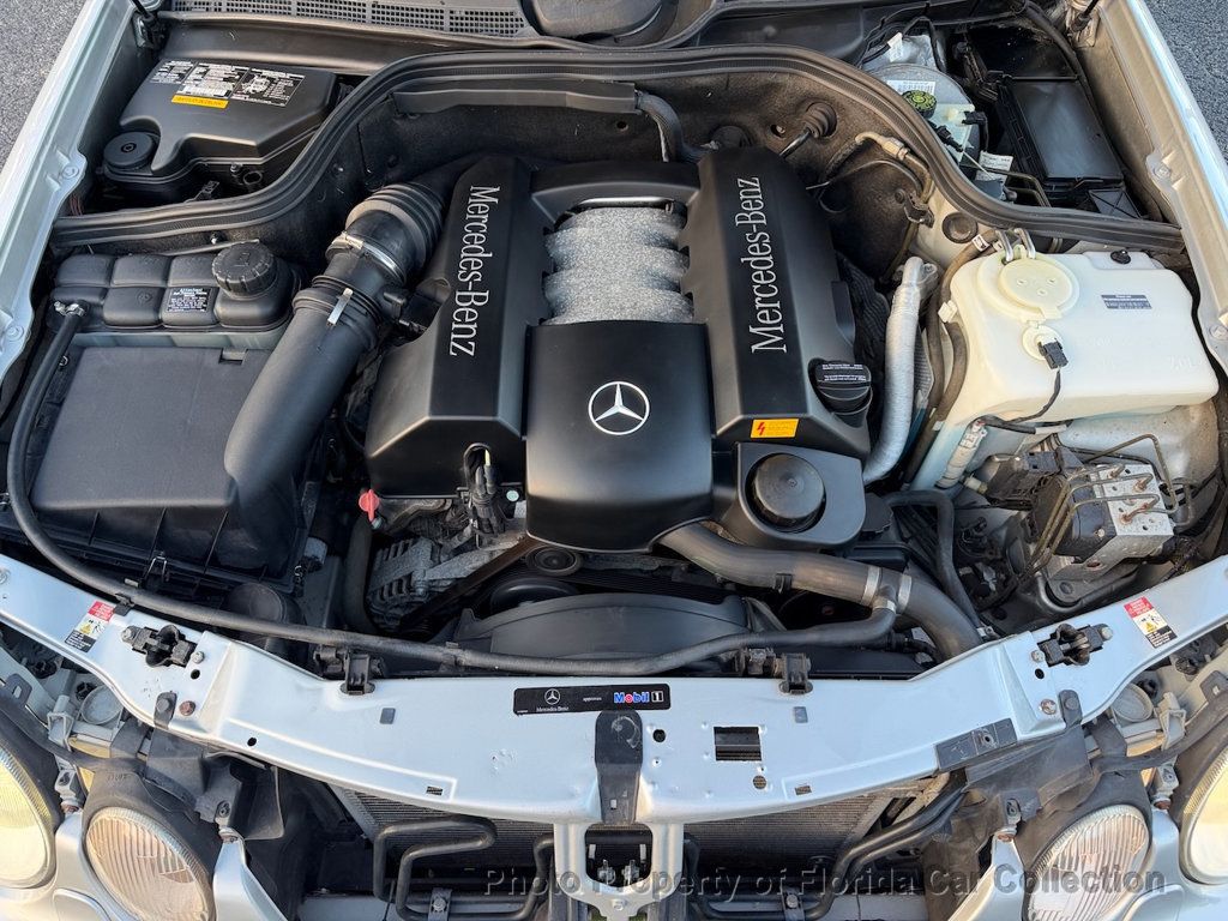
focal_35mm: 24
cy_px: 460
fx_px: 851
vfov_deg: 56.8
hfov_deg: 71.6
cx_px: 614
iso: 100
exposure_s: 1/158
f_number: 1.78
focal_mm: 6.76
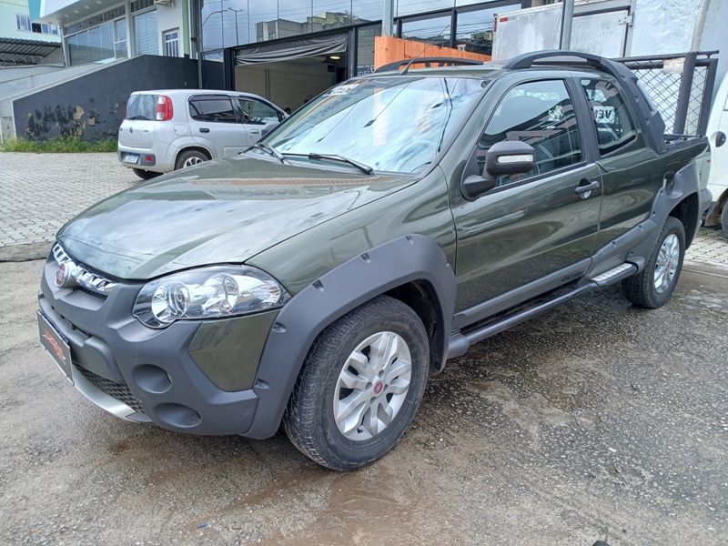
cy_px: 273
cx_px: 364
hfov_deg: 67.3
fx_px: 547
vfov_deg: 53.1
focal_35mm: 26
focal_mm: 3.98
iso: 20
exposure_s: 1/211
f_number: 1.8
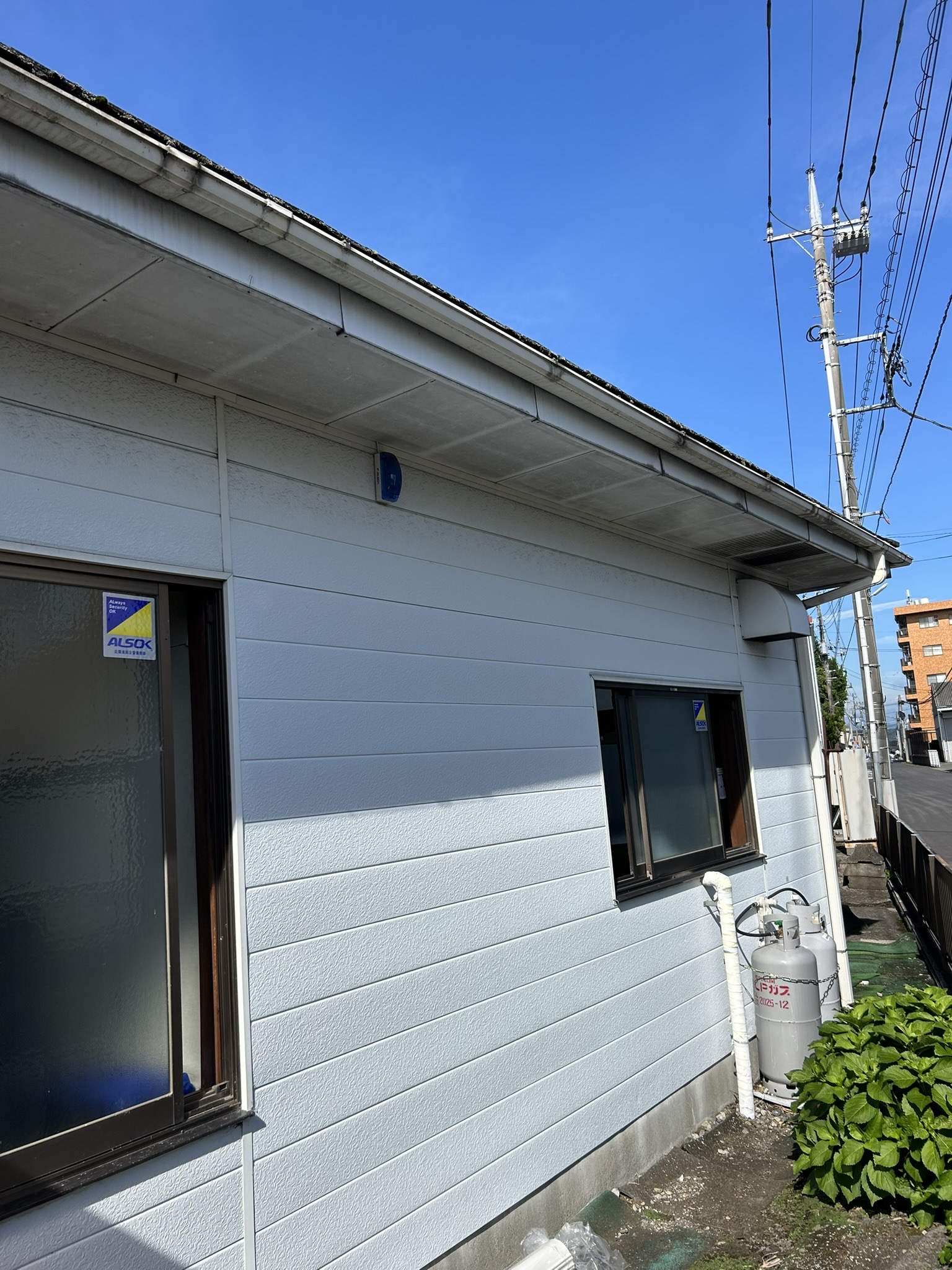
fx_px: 953
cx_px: 476
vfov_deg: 67.3
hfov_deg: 53.1
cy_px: 635
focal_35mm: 26
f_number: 1.5
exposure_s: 1/4630
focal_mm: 5.7
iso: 50
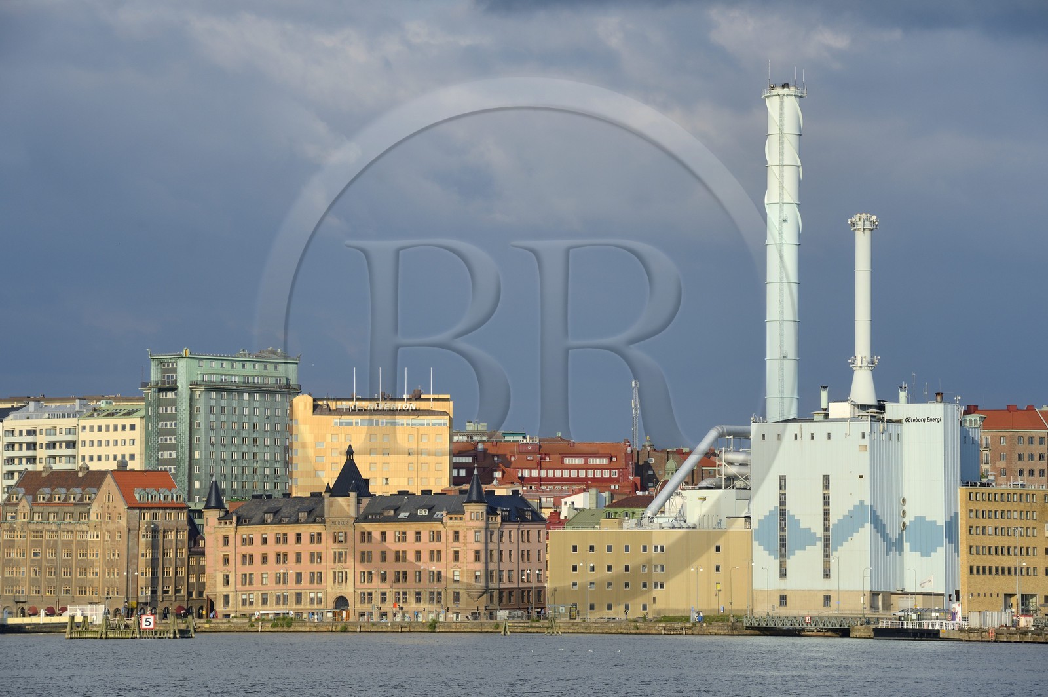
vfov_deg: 7.8
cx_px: 524
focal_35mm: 175
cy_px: 348
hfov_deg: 11.8
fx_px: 5090
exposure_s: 1/500
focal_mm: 175
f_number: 11
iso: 200
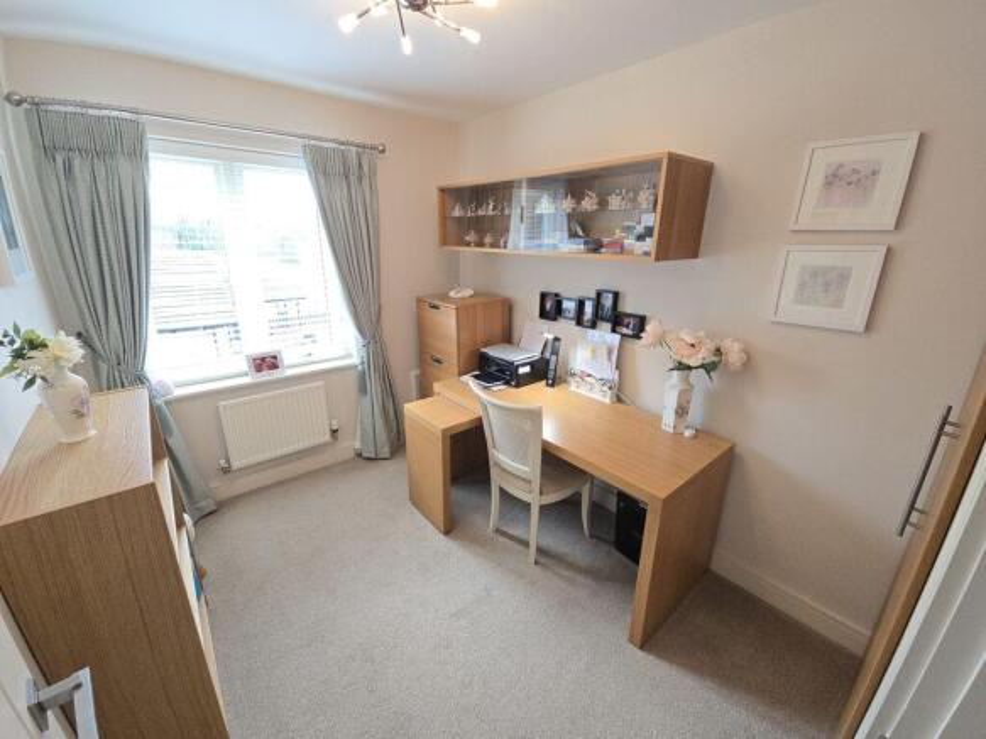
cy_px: 370
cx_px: 493
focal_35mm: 13
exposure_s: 1/50
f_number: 2.2
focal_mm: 2.2
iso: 100
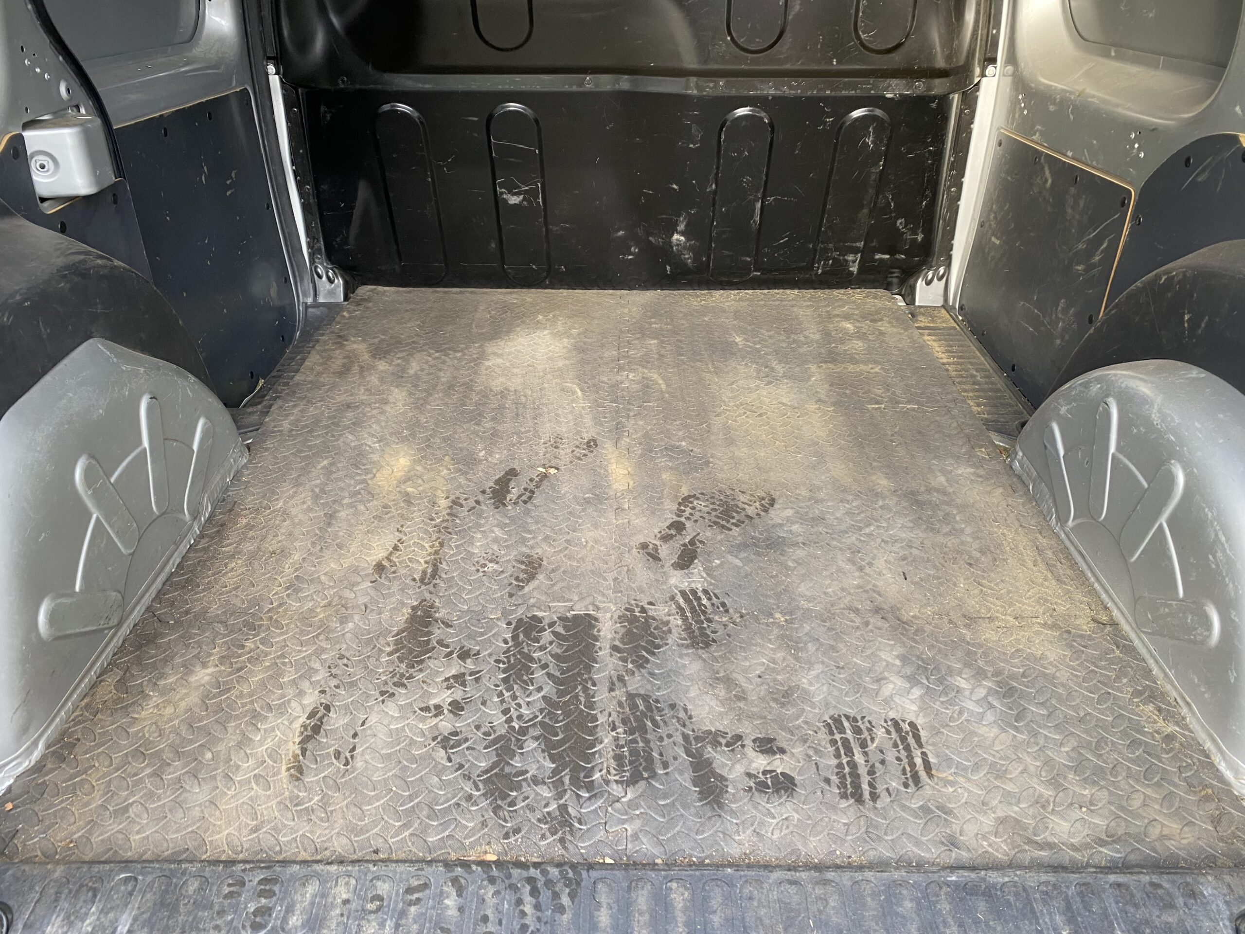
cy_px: 467
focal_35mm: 26
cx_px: 622
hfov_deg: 67.3
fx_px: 935
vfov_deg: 53.1
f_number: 1.8
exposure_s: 1/100
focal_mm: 4.25
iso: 125
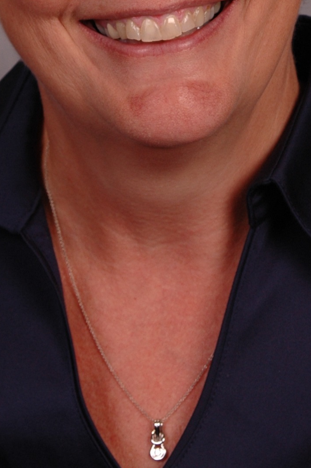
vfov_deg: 6.1
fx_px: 4362
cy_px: -21
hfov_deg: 4.1
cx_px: 130
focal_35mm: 336
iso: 200
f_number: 9
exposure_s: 1/250
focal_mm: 80
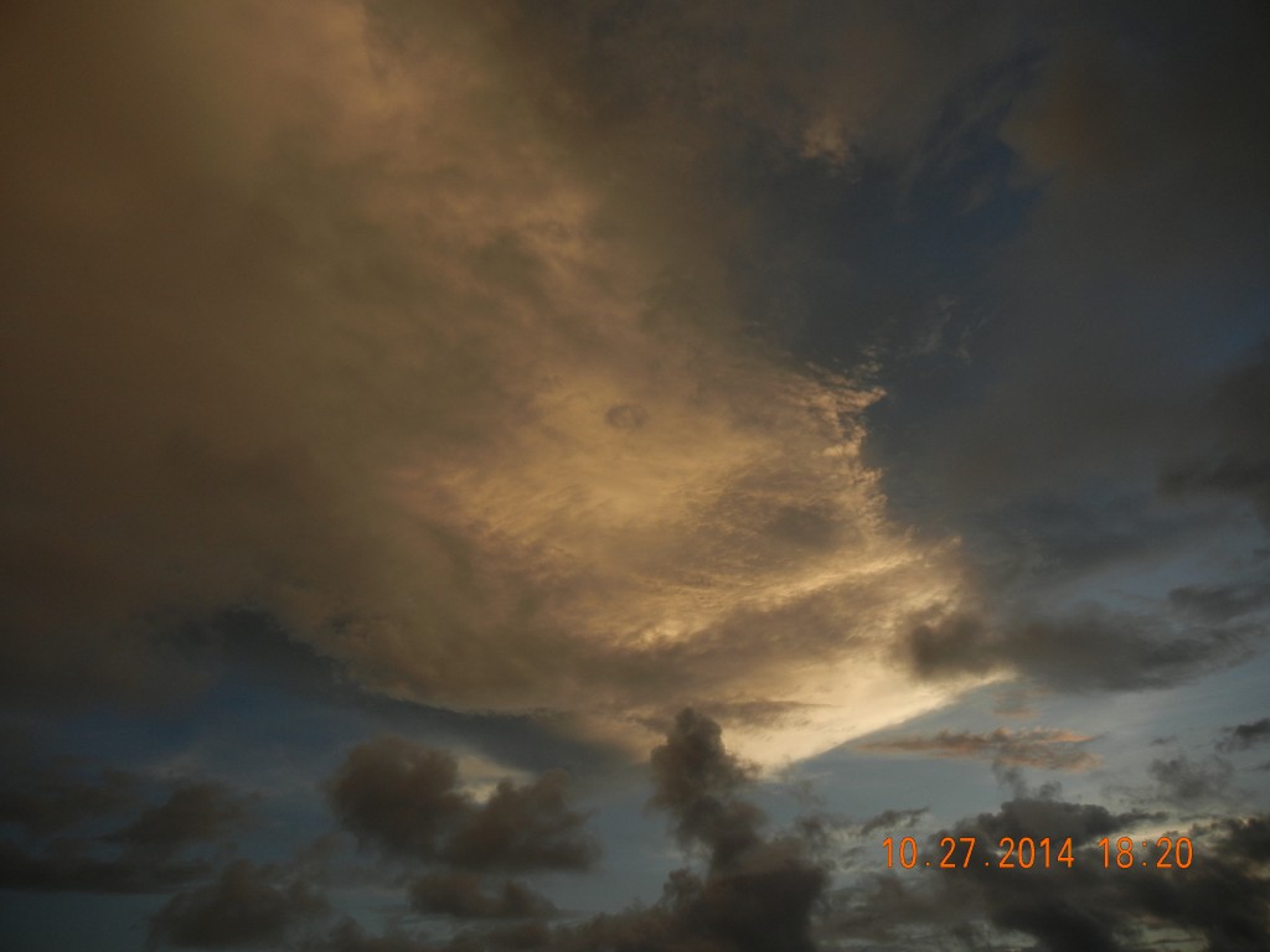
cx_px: 635
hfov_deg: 60.0
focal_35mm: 30
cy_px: 476
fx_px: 1101
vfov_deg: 46.8
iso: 160
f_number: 3.5
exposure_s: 1/696
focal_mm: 5.4
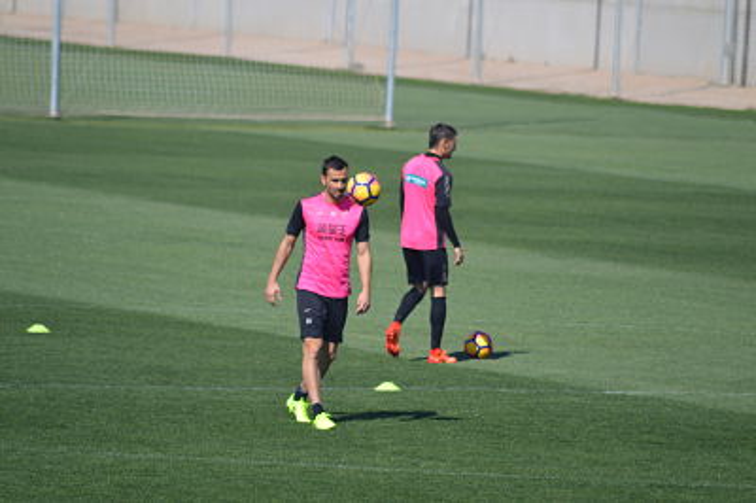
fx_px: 9442
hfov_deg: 4.6
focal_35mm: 450
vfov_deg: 3.0
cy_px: 252
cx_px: 378
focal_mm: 300
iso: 400
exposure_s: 1/2000
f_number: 5.6
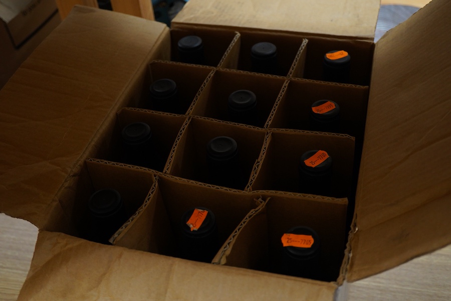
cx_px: 226
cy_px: 150
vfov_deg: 29.9
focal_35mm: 45
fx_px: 564
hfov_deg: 43.6
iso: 1250
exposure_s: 1/125
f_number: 3.5
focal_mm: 30
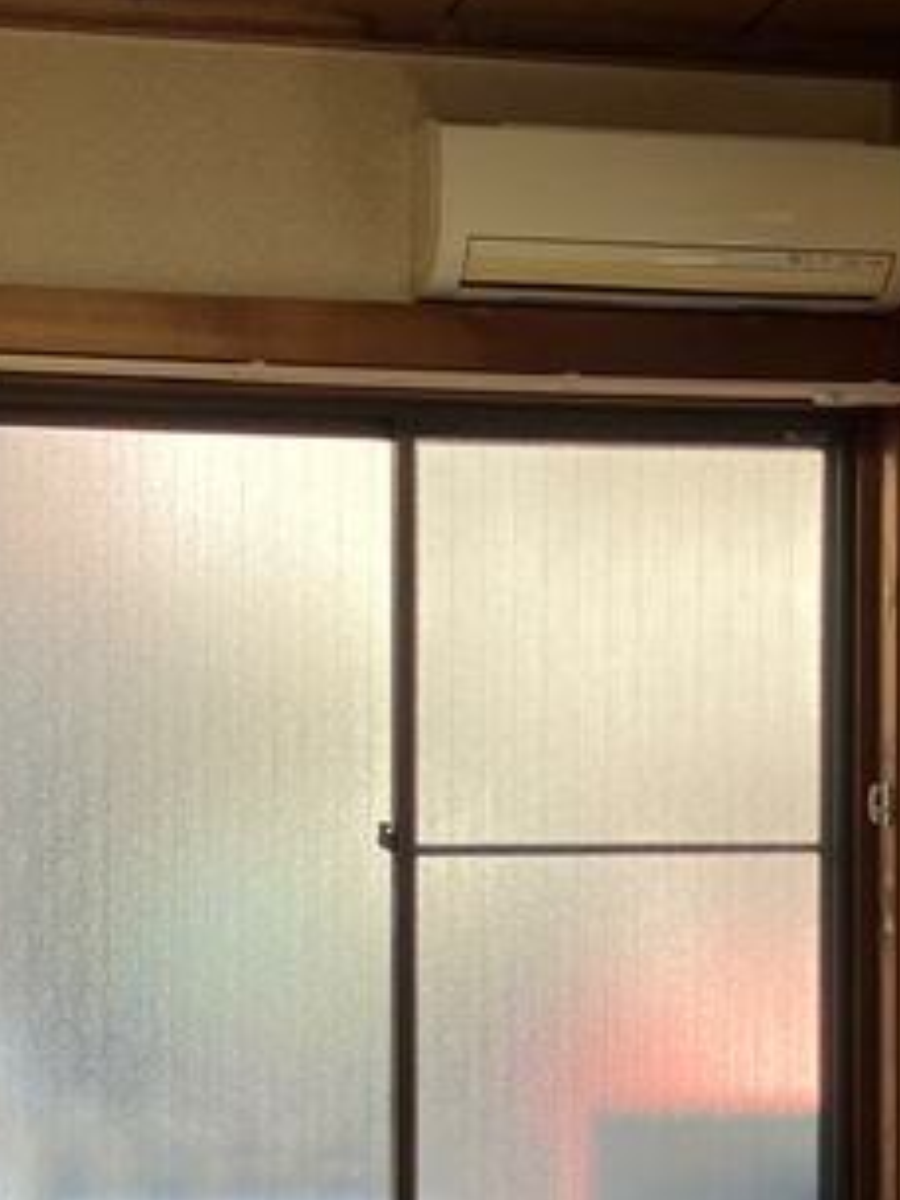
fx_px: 2427
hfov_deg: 21.0
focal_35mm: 70
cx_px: 474
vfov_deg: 27.6
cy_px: 813
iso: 25
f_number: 1.8
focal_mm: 3.99
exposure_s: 1/100
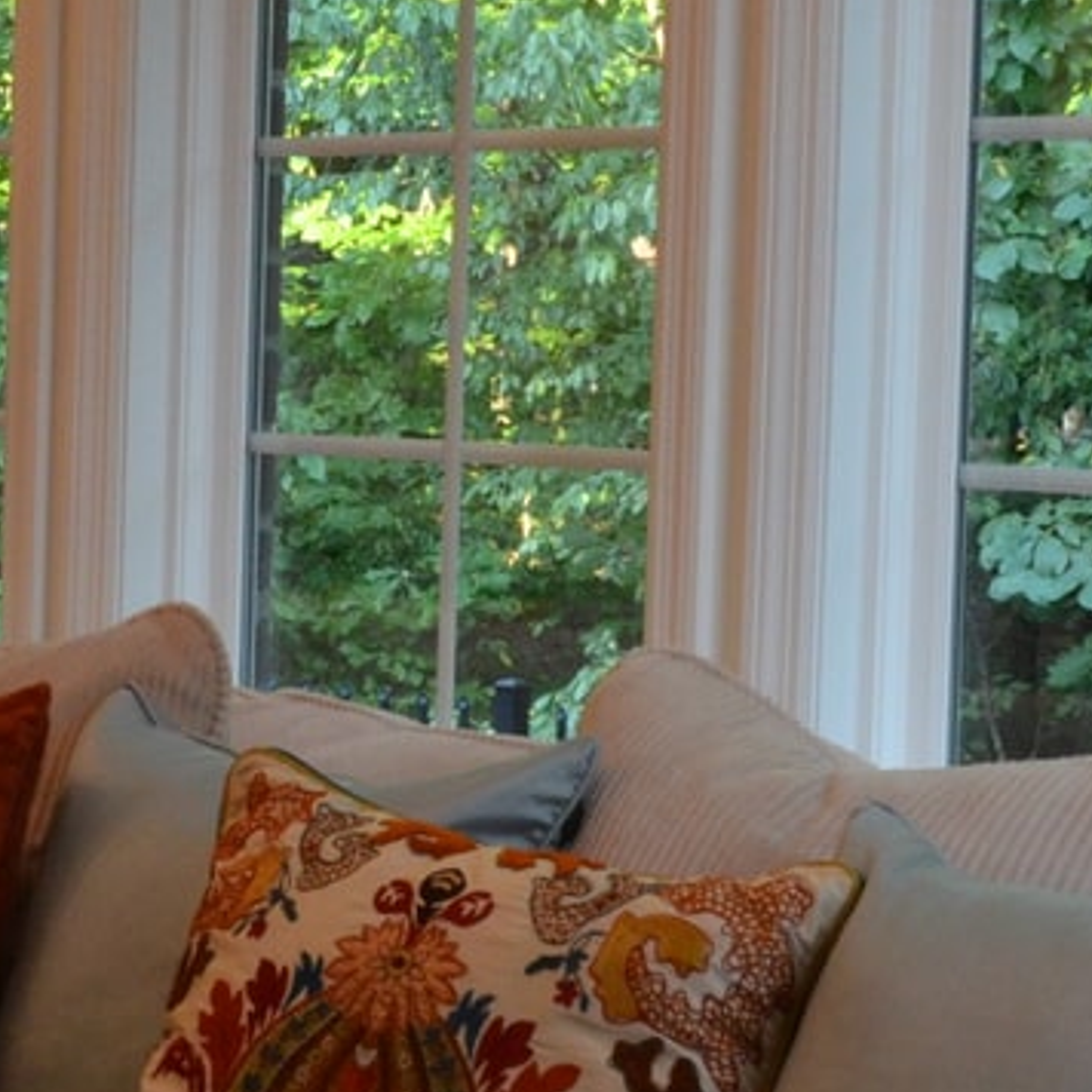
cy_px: 488
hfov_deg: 17.9
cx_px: 337
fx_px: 3462
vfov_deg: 17.9
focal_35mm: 97
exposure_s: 1/25
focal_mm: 18
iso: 1250
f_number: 14
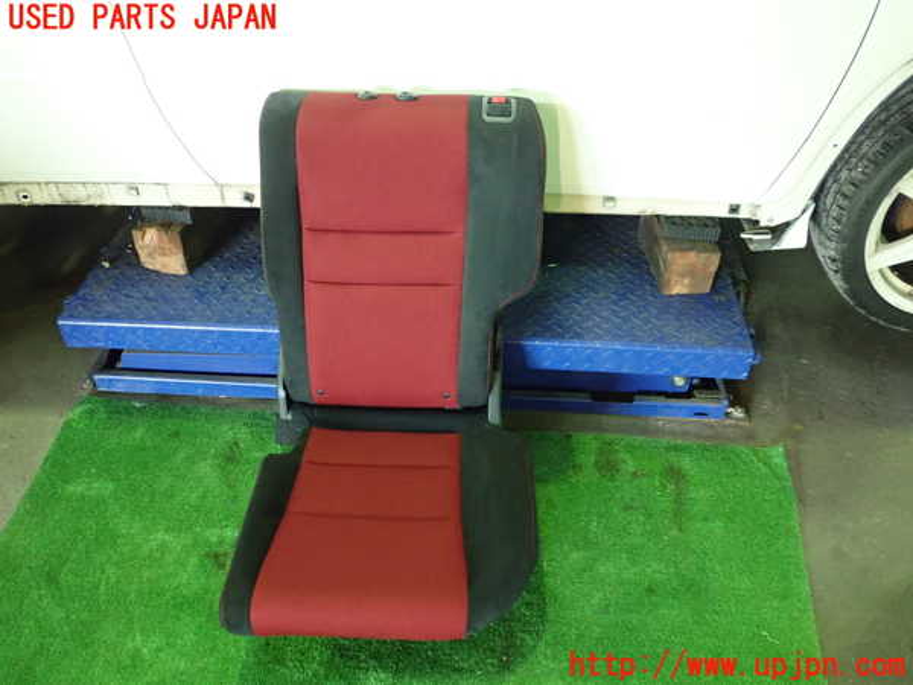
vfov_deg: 46.8
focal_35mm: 30
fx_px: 791
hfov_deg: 60.0
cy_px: 342
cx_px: 456
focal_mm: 5.5
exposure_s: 1/50
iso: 800
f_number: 2.3
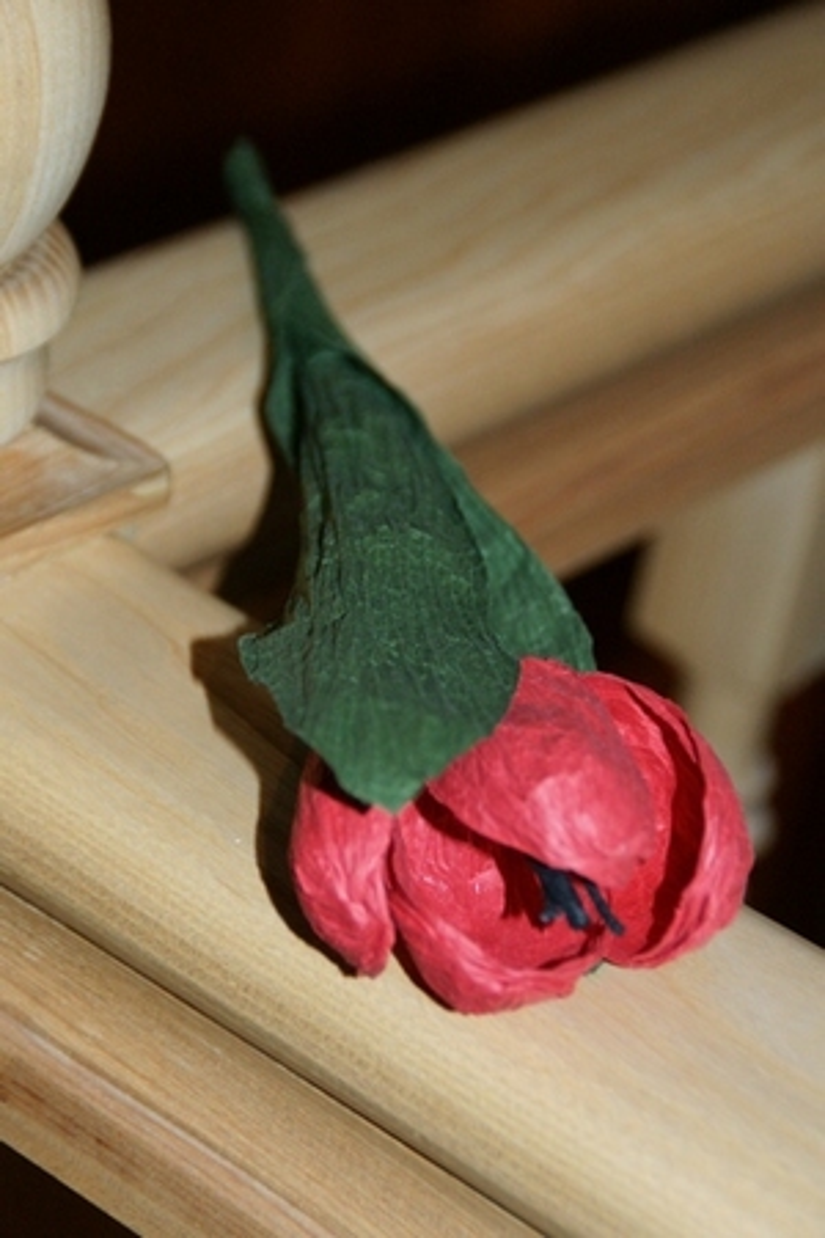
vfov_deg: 15.2
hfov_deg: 10.2
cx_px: 412
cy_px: 619
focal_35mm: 135
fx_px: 4640
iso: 800
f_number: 5.6
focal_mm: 90
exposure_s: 1/125
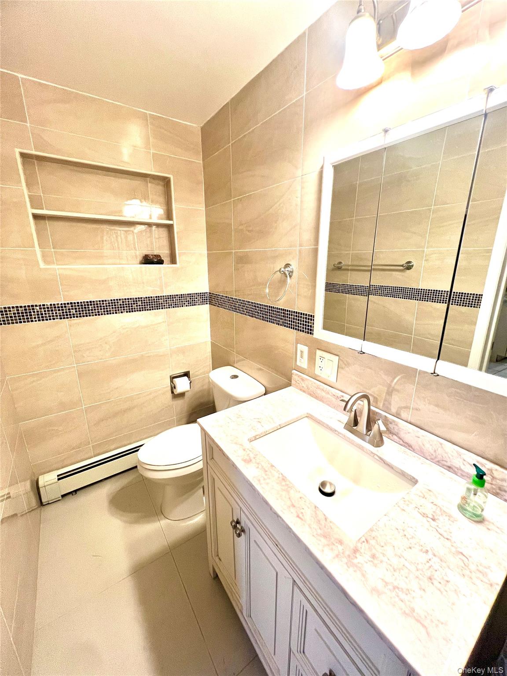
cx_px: 254
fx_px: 254
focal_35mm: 13
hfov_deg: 89.9
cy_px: 338
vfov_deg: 106.2
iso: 160
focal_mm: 1.57
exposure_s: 1/120
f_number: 1.8
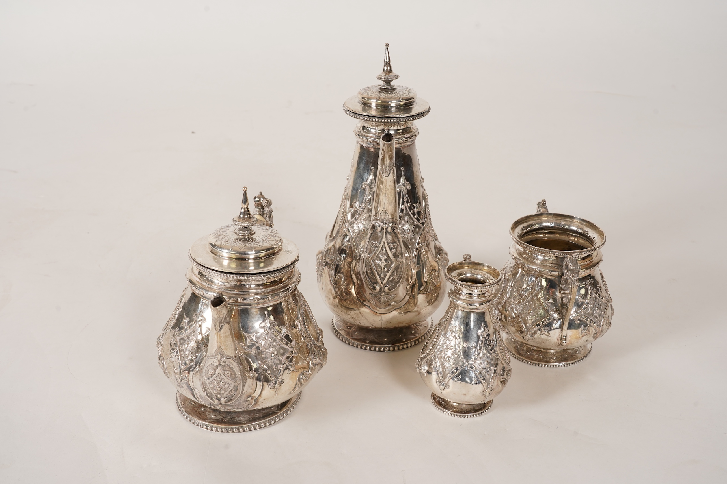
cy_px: 242
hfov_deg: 46.4
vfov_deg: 31.9
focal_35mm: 42
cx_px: 364
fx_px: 848
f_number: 11
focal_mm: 42
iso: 500
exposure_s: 1/125
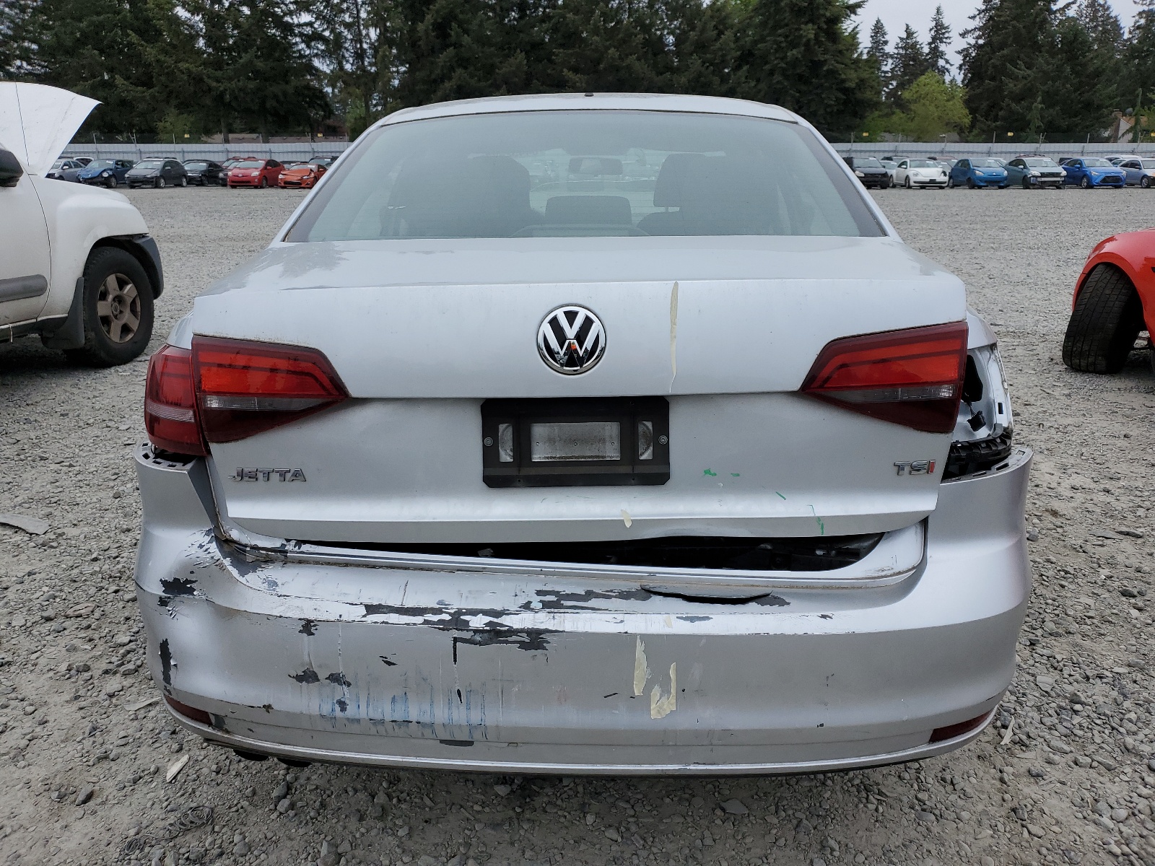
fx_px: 868
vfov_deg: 53.1
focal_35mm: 26
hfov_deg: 67.3
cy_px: 433
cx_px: 578
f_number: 1.5
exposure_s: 1/2000
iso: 50
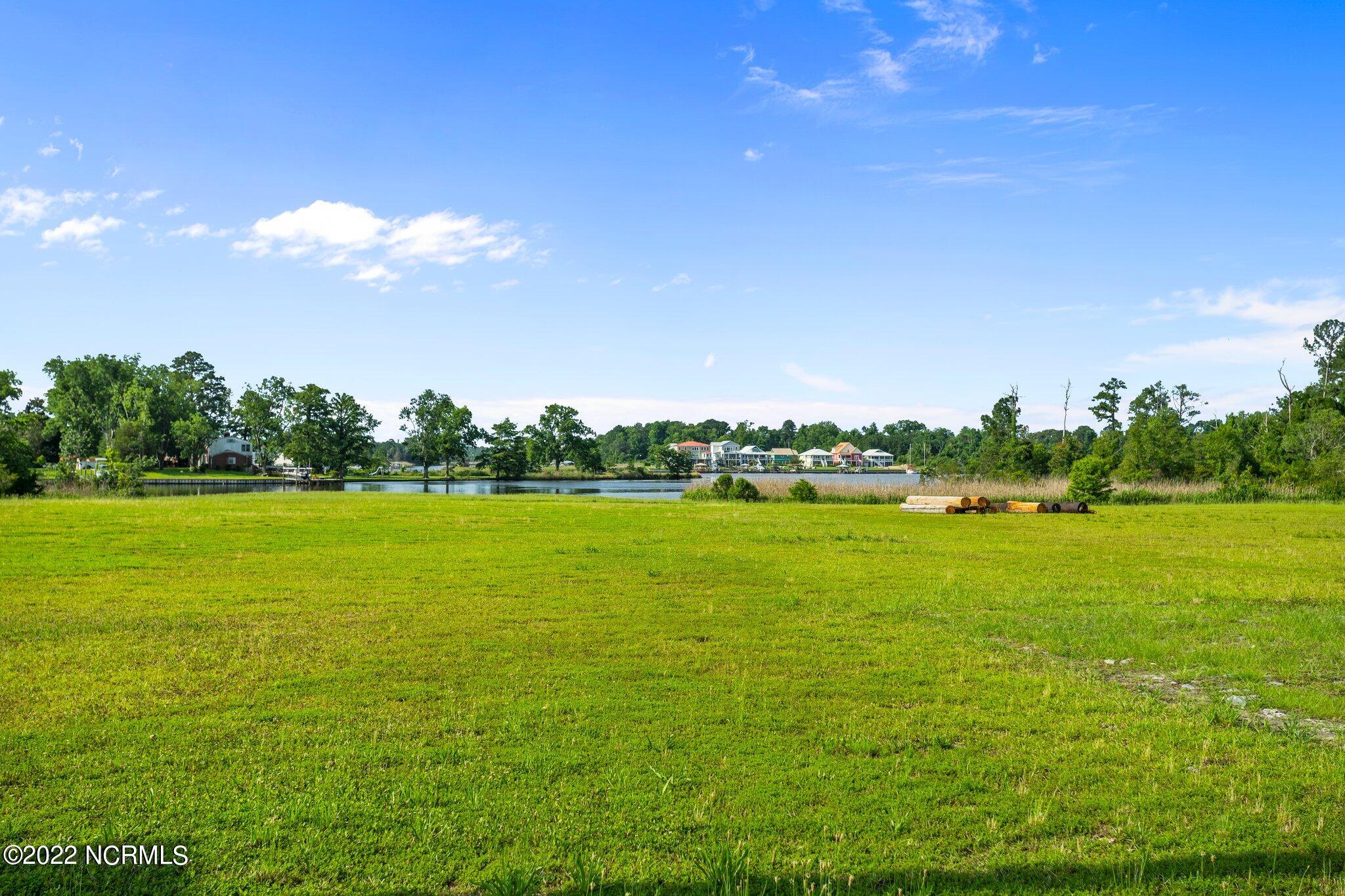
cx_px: 672
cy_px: 448
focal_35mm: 40
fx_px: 1494
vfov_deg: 33.4
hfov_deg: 48.5
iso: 125
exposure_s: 1/800
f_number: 8
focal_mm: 40
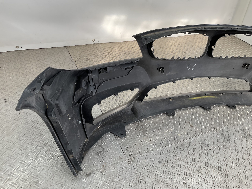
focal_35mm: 29
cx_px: 126
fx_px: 211
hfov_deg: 61.7
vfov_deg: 48.2
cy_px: 94
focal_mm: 3
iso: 16
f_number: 1.8
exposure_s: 1/154
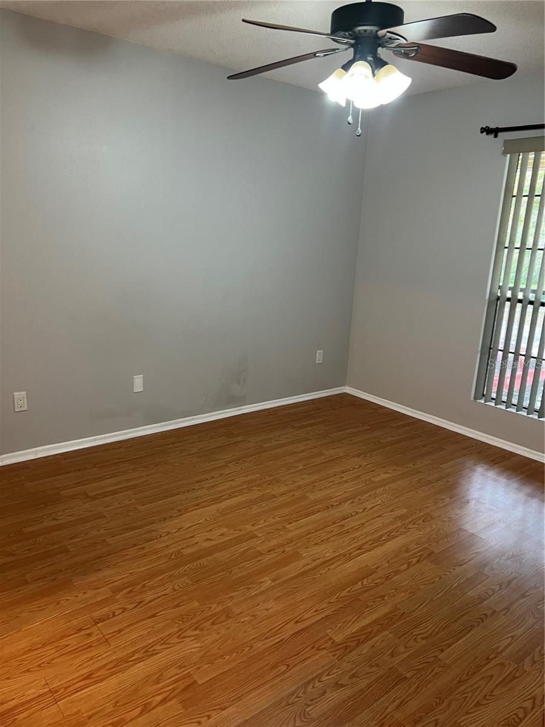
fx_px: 546
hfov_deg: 53.1
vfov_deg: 67.3
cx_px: 272
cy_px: 364
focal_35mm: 26
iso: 160
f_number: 1.5
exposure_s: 1/60
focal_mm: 5.7
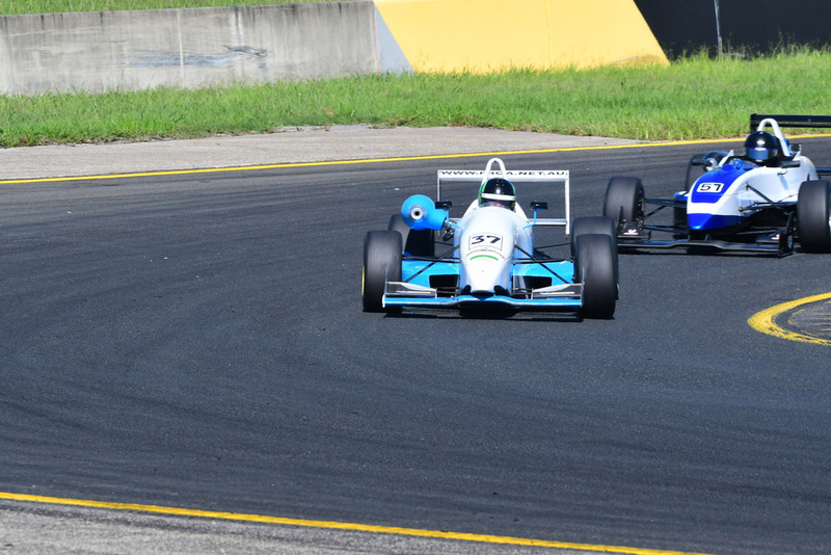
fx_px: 8313
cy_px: 278
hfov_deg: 5.7
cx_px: 416
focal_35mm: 360
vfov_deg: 3.8
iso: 500
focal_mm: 240
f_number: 11
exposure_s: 1/640
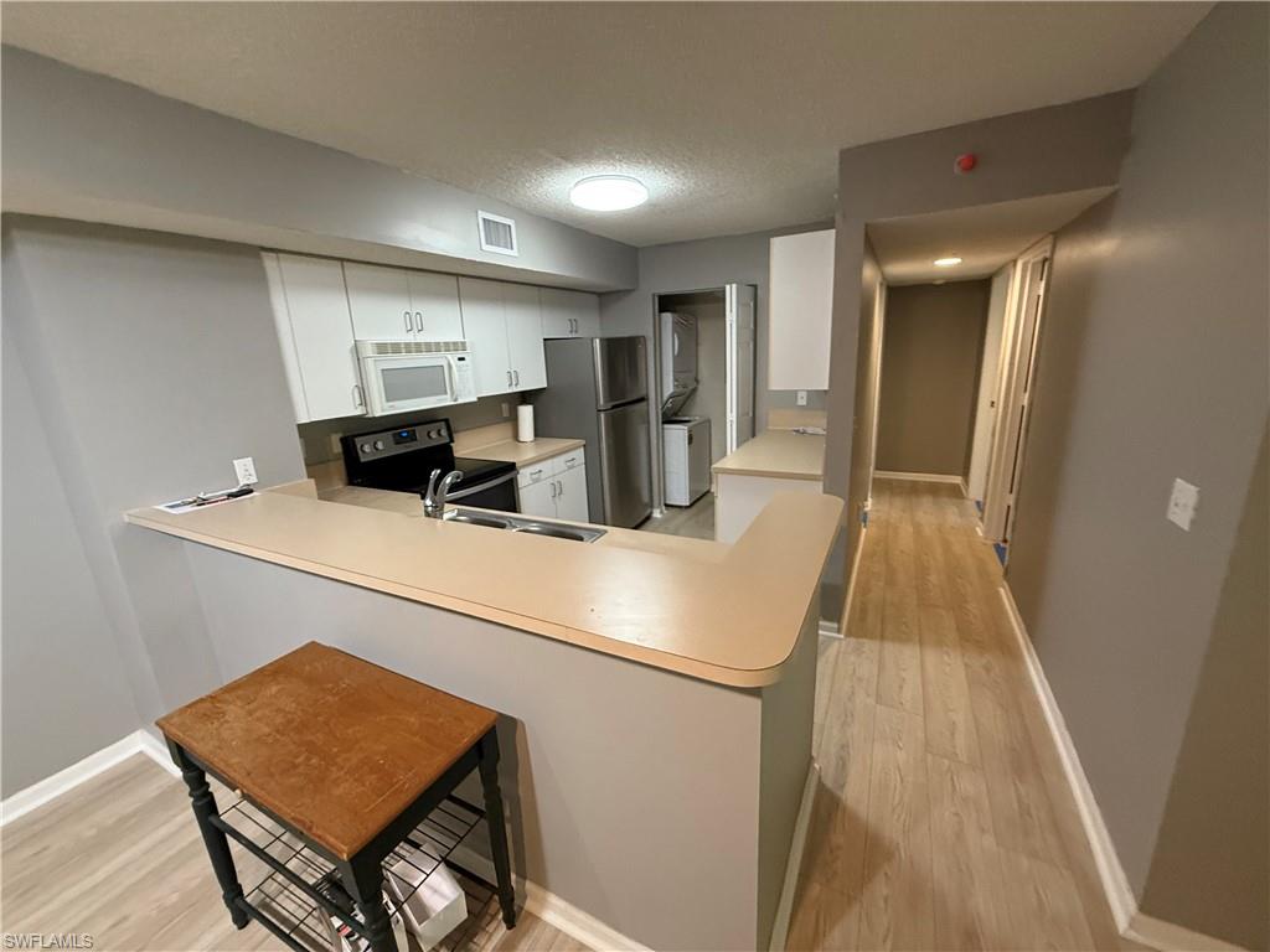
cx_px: 635
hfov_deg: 102.1
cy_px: 476
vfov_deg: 85.7
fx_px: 514
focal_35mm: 14
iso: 320
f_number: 2.2
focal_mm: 2.22
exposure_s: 1/60
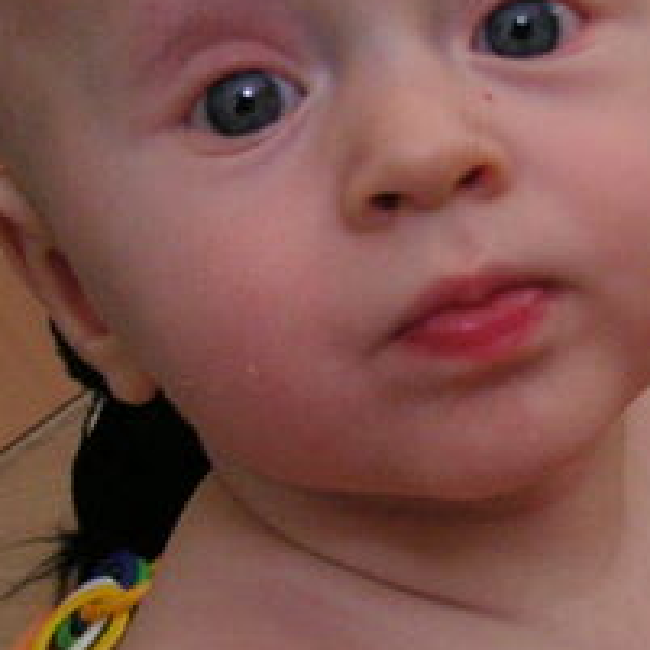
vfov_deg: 13.4
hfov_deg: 13.4
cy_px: 488
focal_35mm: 130
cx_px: 440
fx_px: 2762
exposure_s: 1/45
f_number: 2.8
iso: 100
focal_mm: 6.1
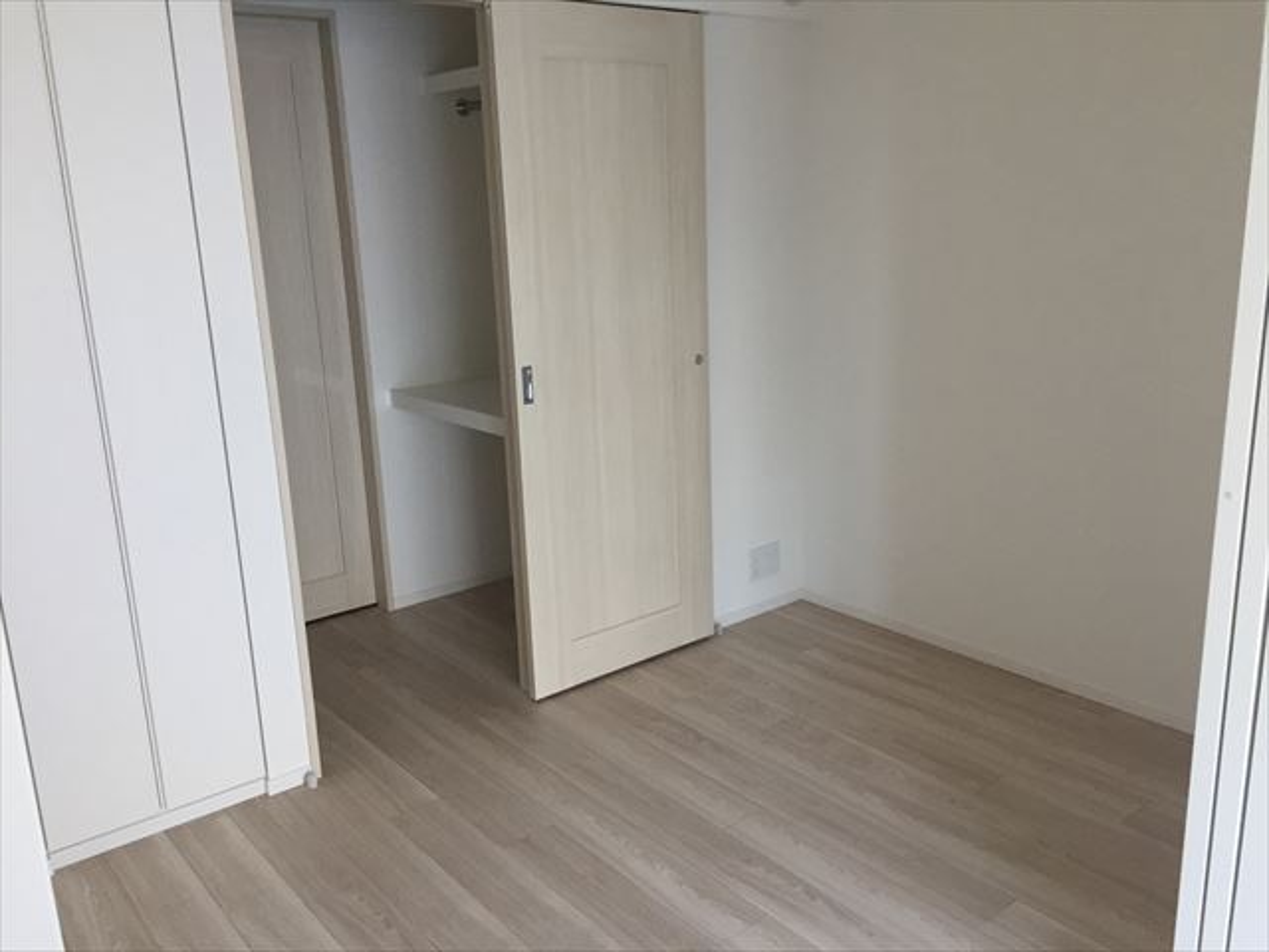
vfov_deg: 48.2
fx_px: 1063
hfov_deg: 61.7
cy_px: 476
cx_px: 634
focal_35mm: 29
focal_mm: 4.15
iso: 80
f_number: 2.2
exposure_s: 1/30
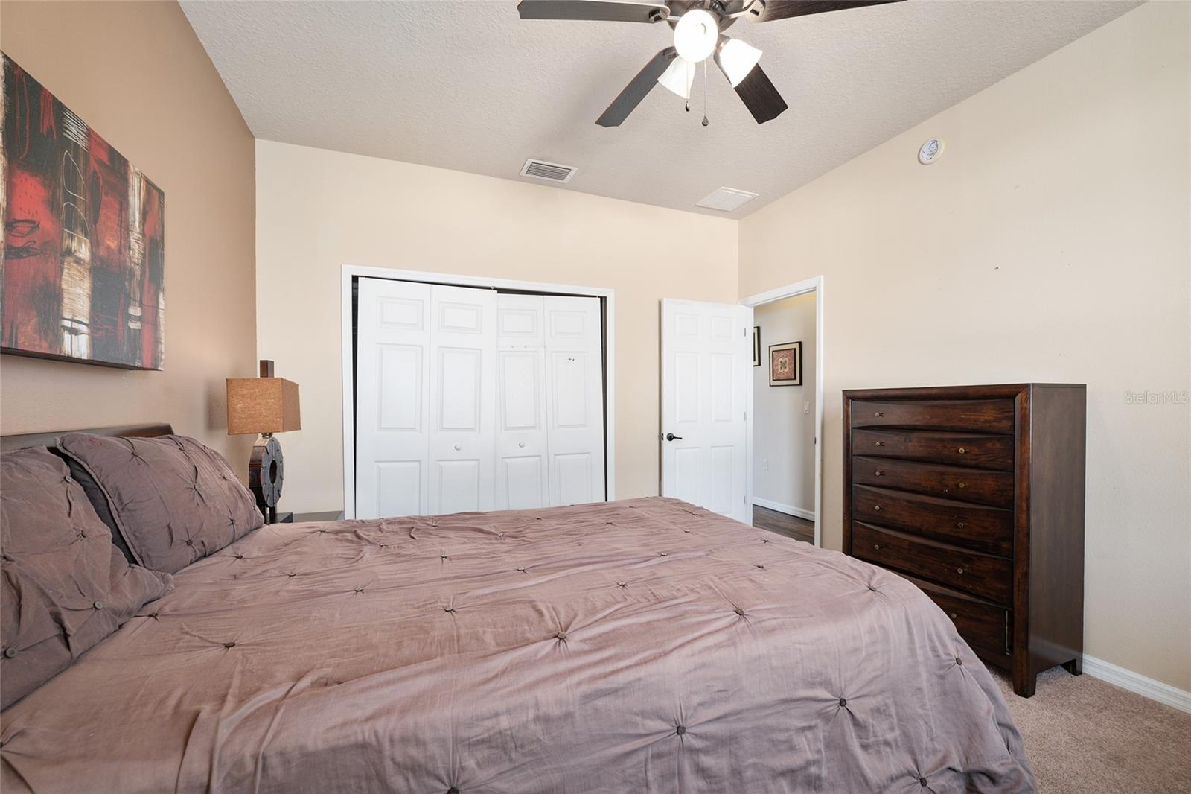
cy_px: 397
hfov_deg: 104.3
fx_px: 463
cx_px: 596
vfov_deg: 81.2
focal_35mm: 14
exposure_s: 1/8
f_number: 7.1
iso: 320
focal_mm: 14
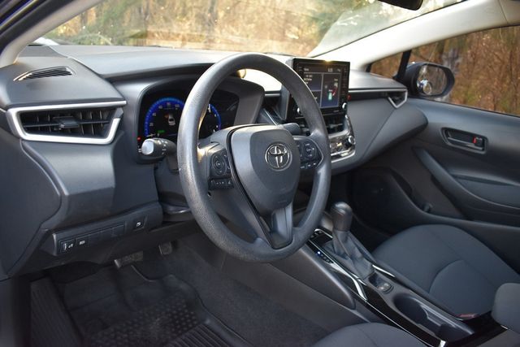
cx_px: 260
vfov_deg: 43.6
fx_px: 433
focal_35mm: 30
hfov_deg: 61.9
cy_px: 174
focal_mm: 20
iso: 1000
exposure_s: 1/125
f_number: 3.5
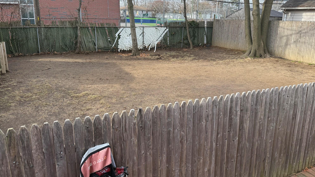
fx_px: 226
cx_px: 157
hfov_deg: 69.9
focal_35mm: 27
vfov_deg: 42.5
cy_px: 65
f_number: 1.78
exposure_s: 1/1464
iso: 100
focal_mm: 6.76
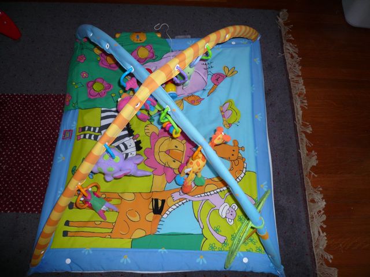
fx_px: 299
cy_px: 138
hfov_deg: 63.4
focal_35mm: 28
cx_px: 185
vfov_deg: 49.7
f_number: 2.8
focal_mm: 4.6
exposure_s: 1/30
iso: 100
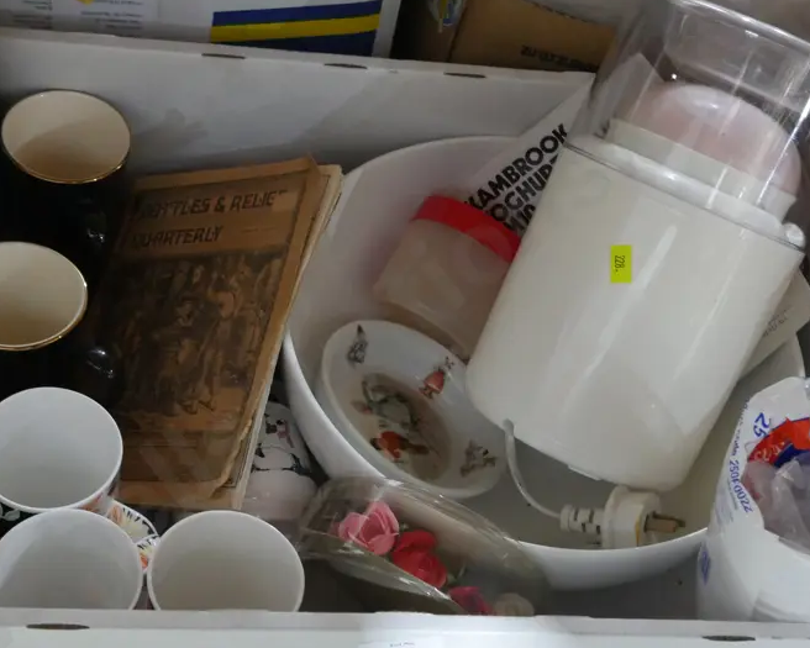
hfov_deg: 30.9
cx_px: 335
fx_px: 1463
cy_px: 365
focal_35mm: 61
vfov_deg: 25.0
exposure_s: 1/50
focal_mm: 20
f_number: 4.4
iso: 3200
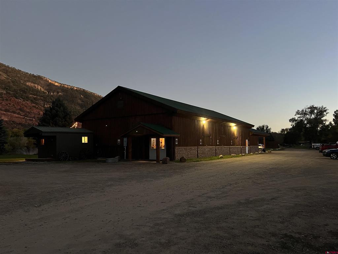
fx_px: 254
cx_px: 169
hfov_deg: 67.3
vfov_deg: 53.1
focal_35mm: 26
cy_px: 127
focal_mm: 5.7
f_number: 1.5
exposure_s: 1/30
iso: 640
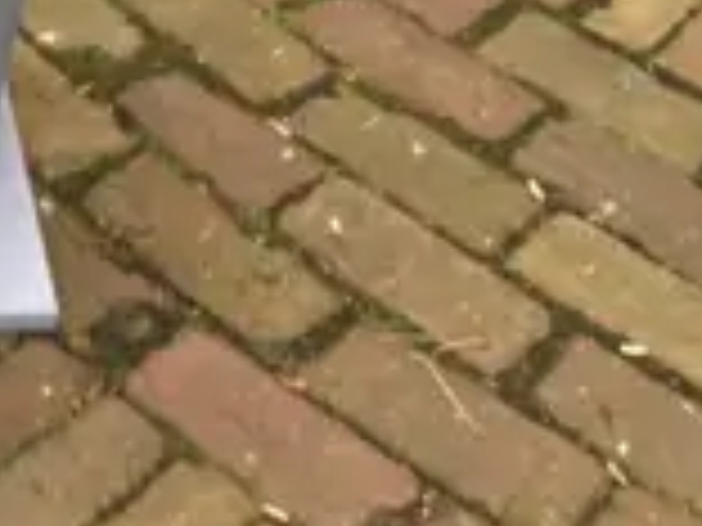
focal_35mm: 89
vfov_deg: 15.7
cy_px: -171
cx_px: -360
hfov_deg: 19.2
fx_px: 1805
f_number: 2.2
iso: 25
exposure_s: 1/50
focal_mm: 4.15
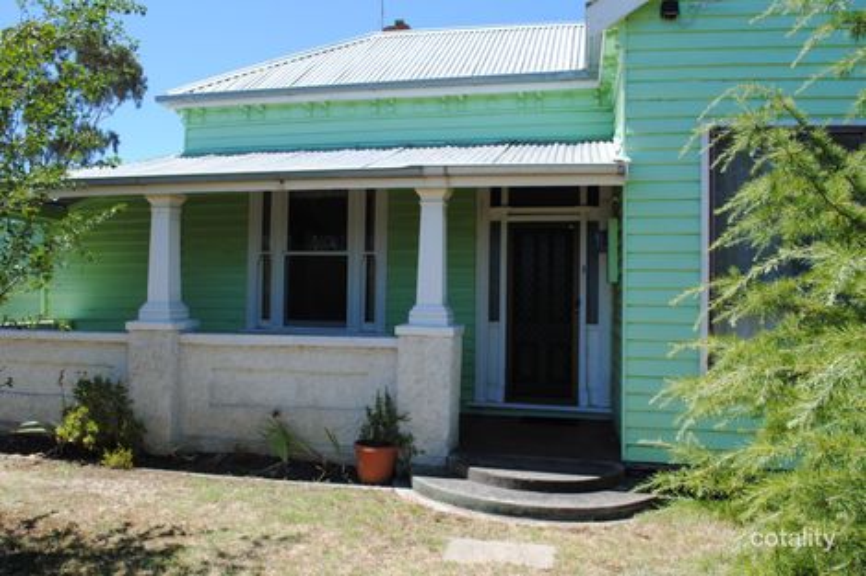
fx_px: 649
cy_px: 288
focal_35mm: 27
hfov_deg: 67.4
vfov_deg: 47.9
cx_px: 433
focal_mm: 18
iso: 100
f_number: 7.1
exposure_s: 1/200
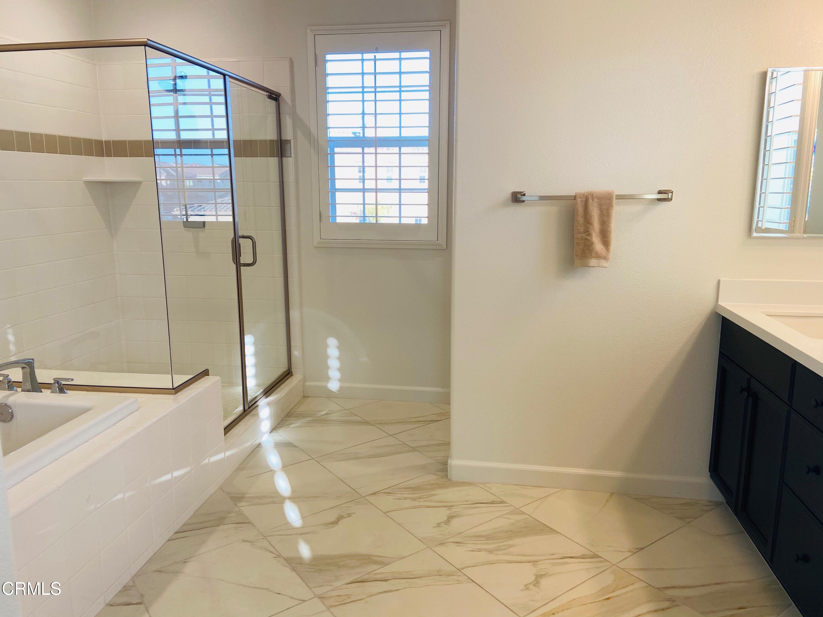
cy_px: 308
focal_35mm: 26
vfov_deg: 53.1
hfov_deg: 67.3
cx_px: 412
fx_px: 618
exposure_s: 1/120
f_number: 1.8
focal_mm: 4.25
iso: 40
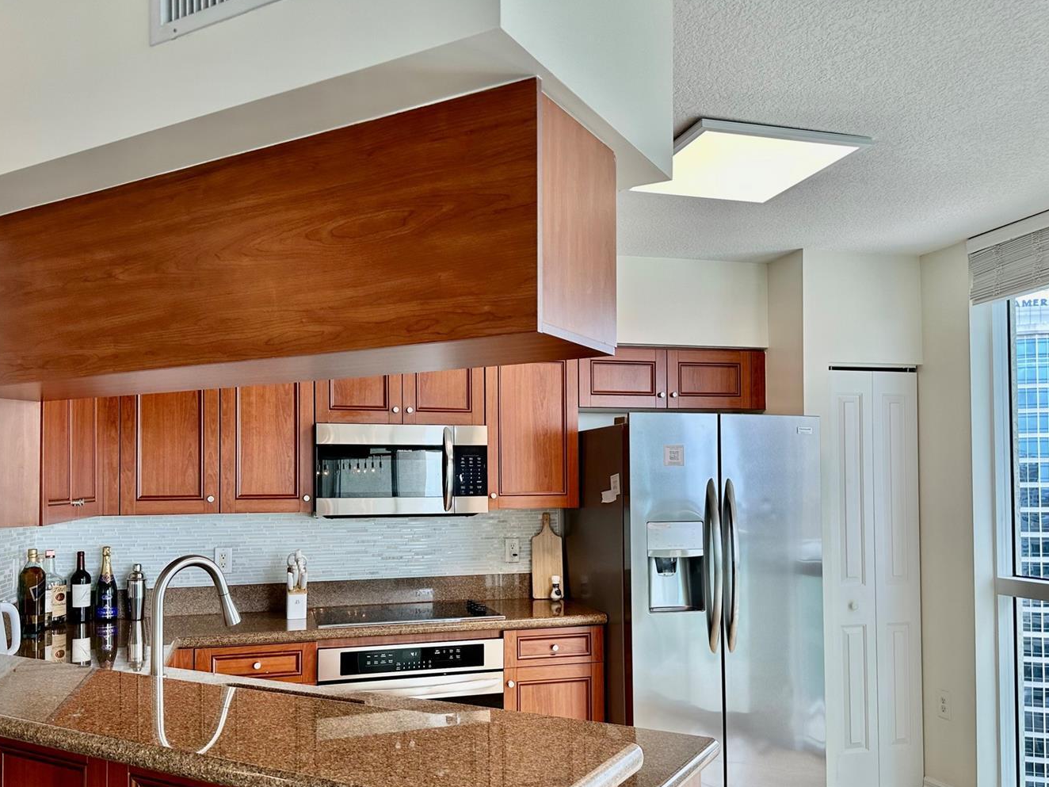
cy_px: 466
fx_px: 879
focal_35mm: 29
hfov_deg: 61.7
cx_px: 511
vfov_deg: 48.0
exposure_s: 1/229
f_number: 1.78
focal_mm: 6.86
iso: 64
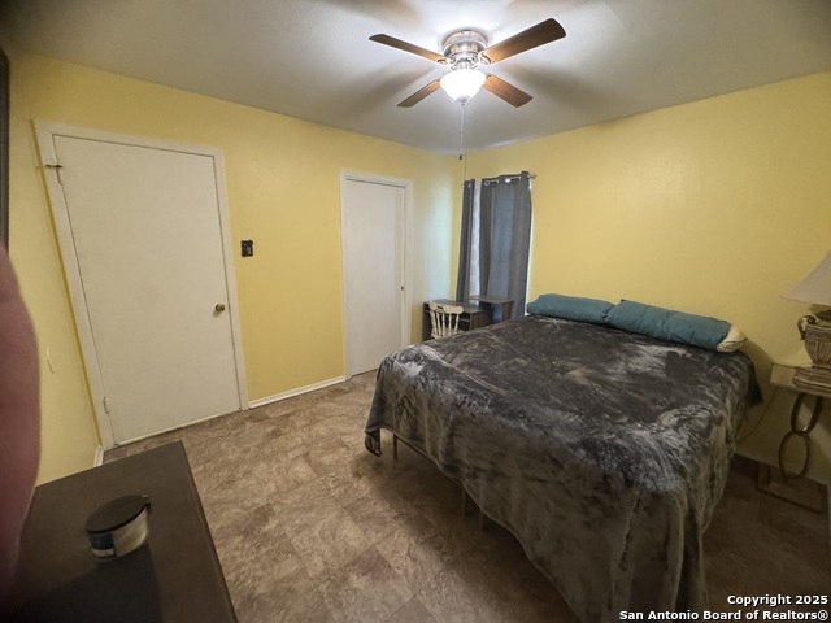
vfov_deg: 85.7
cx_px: 416
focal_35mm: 14
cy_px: 312
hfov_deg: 102.1
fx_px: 336
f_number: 2.2
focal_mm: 2.22
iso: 800
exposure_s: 1/60
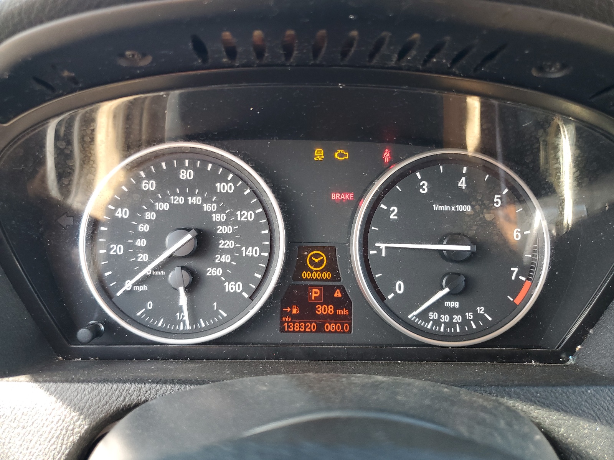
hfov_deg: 67.3
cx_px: 307
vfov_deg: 53.1
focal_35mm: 26
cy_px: 230
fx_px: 461
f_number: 1.5
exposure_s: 1/120
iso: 70
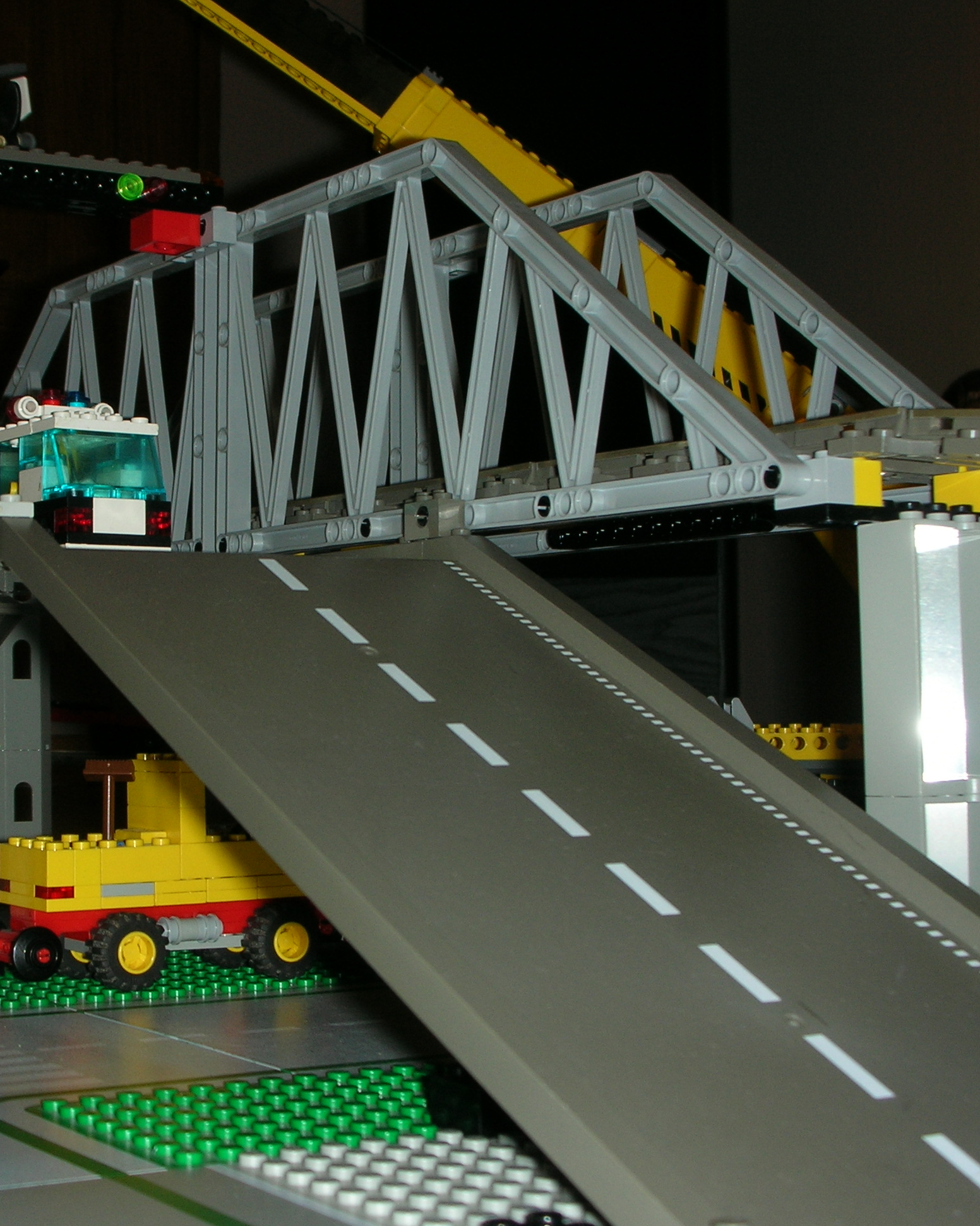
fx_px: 2175
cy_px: 614
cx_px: 304
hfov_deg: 25.2
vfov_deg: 31.5
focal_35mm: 60
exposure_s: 1/60.1
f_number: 3.5
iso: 50
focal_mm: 7.7
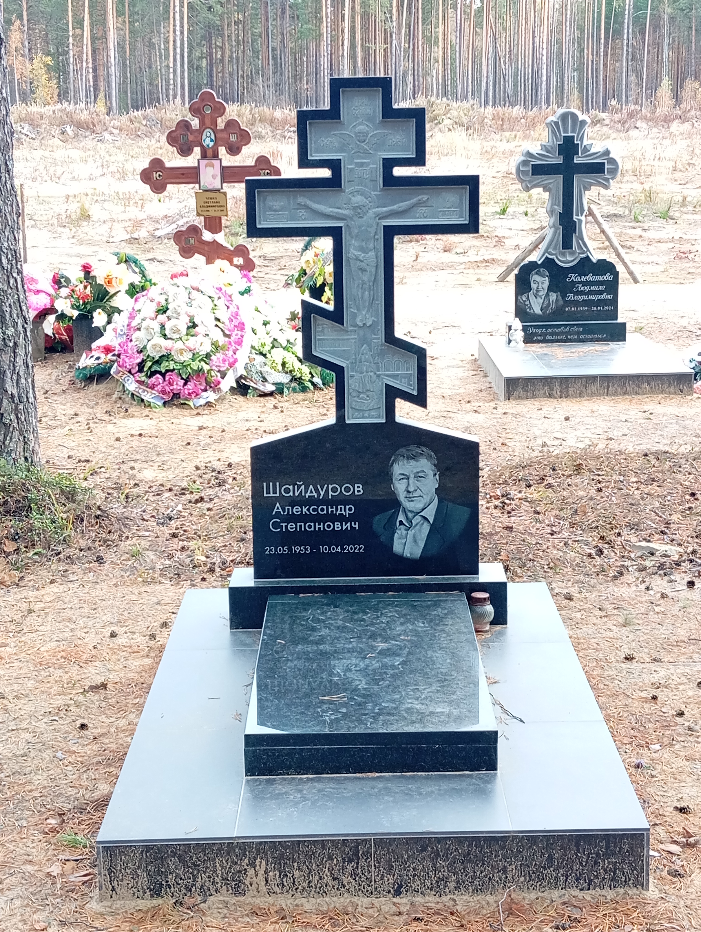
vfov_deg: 34.3
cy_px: 466
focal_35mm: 56
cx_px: 350
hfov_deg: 26.2
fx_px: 1508
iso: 281
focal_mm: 4.22
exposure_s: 1/100
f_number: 1.8
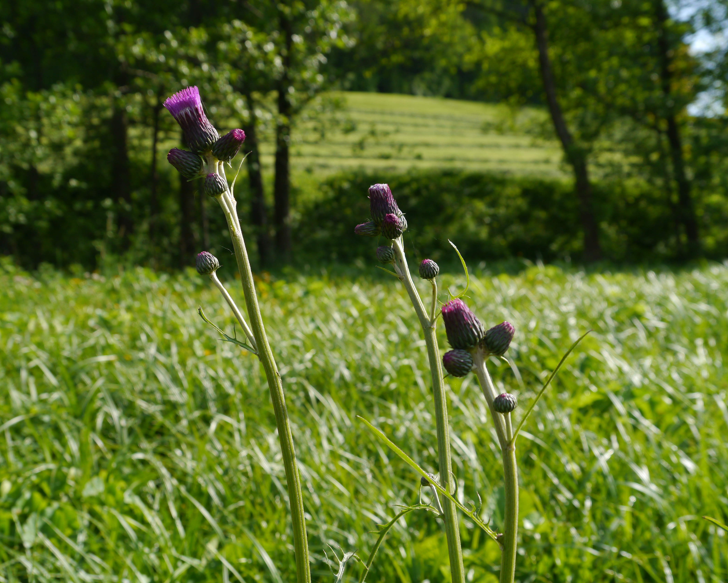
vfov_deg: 28.6
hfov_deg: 35.4
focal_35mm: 53
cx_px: 363
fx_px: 1142
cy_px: 294
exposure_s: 1/250
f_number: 7.1
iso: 160
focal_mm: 25
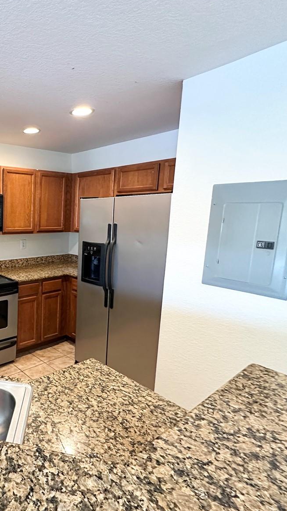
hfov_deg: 45.3
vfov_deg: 83.8
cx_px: 0
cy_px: 251
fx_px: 284
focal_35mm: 21
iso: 640
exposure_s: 1/60
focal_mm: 2.22
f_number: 2.2
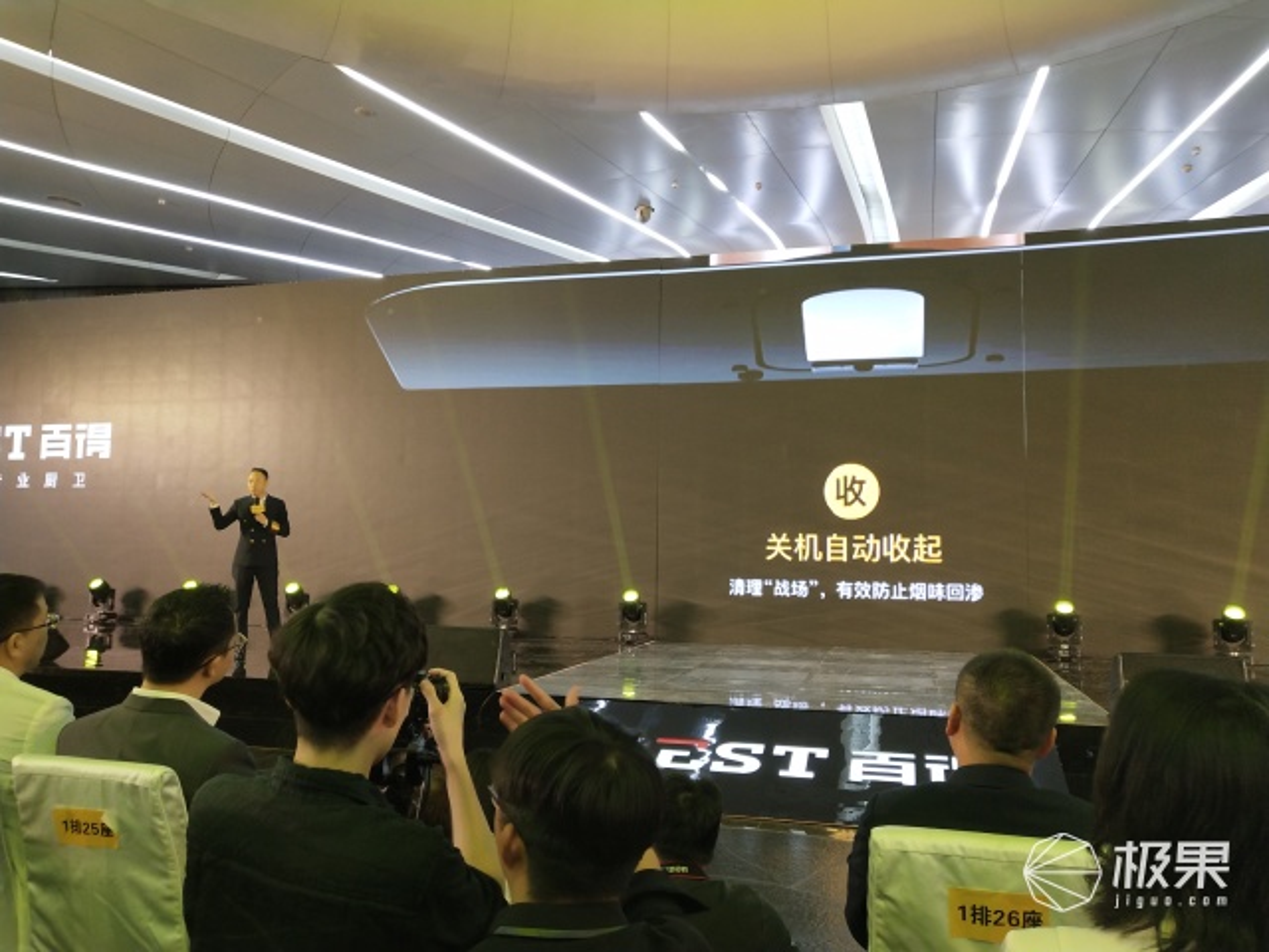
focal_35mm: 30
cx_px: 634
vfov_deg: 46.8
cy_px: 476
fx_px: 1100
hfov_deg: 60.0
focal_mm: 3.95
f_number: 1.8
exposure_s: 1/50
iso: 159
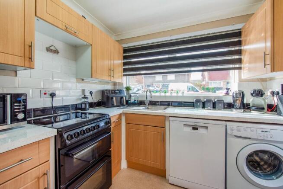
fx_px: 110
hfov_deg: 104.2
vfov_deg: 81.3
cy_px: 94
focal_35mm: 14
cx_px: 142
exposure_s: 1/60
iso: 400
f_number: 7.1
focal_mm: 14
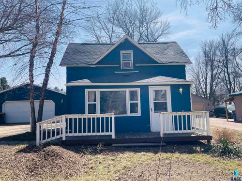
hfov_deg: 69.4
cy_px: 90
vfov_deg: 54.8
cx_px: 121
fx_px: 175
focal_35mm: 25
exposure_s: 1/2660
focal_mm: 5.1
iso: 32
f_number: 1.6
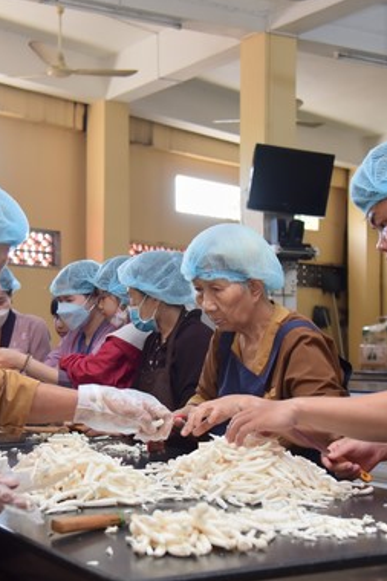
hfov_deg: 20.8
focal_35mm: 65
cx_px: 125
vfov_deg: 30.9
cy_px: 327
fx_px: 1049
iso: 1000
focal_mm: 38
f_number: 4.5
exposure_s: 1/160
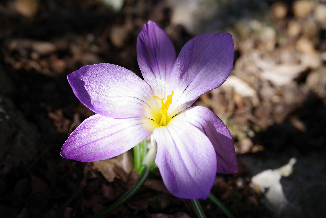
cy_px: 109
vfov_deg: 27.0
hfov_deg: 39.6
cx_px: 163
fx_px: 453
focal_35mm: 50
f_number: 10
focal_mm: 50
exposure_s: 1/100
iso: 400
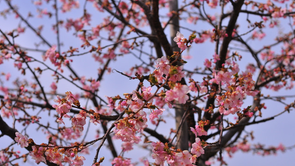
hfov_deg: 26.8
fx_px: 618
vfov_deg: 15.3
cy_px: 98
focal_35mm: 79
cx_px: 147
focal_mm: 50
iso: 200
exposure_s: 1/5000
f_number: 4
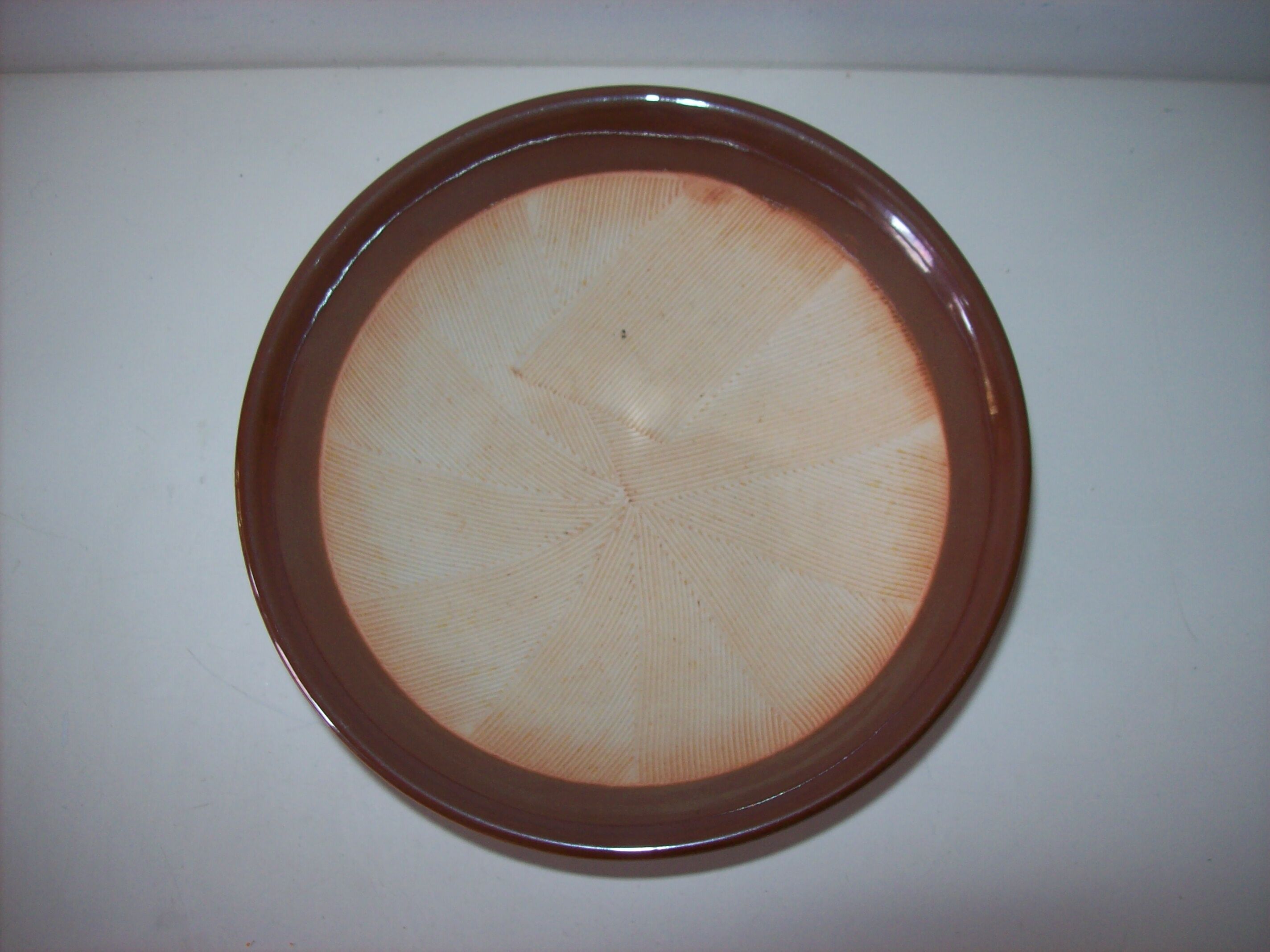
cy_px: 476
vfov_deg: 39.6
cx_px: 635
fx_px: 1320
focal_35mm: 36
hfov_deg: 51.4
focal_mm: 6
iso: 80
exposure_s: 1/64
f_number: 2.7
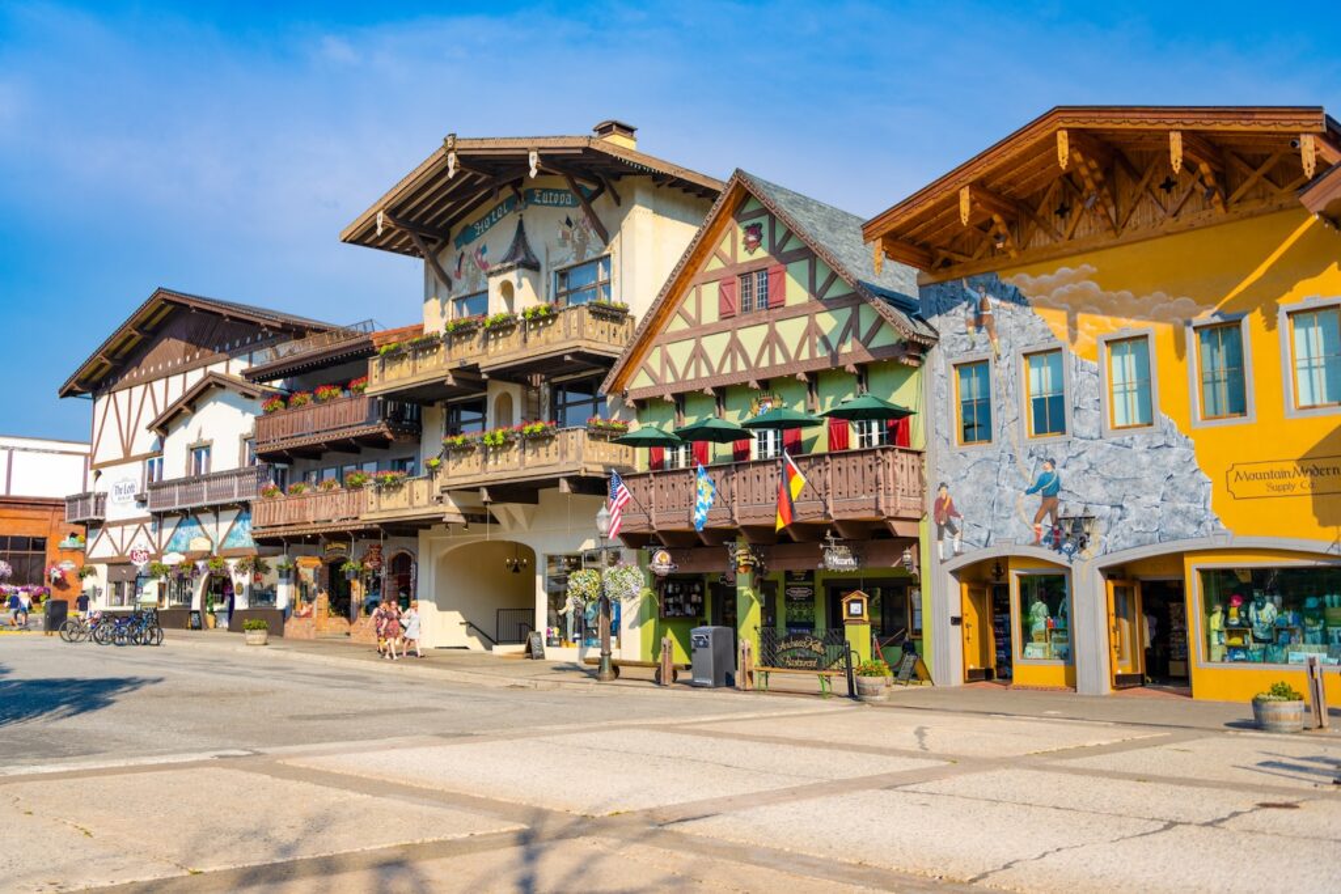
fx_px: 1267
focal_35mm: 34
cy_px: 447
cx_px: 670
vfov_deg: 38.9
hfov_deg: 55.8
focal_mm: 34
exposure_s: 1/1250
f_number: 3.2
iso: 100
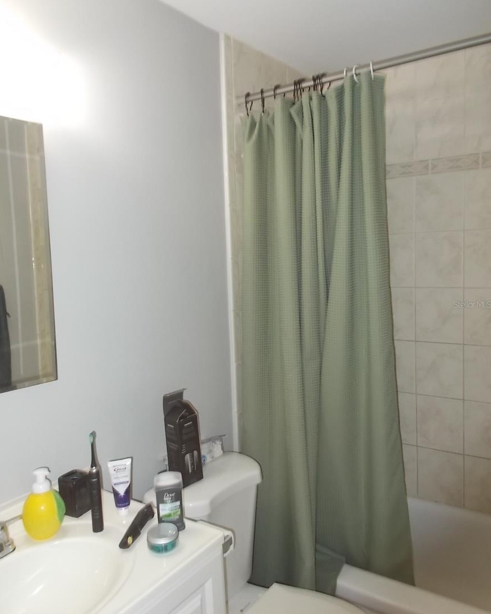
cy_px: 304
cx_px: 239
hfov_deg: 51.5
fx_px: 509
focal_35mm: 28
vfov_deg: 62.2
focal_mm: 4.6
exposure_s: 1/25
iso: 200
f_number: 3.2
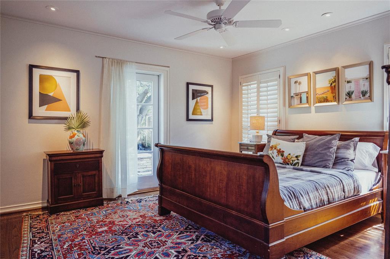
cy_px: 130
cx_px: 195
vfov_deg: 53.1
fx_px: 260
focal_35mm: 24
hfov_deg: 73.8
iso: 1600
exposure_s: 1/80
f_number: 4
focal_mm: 24
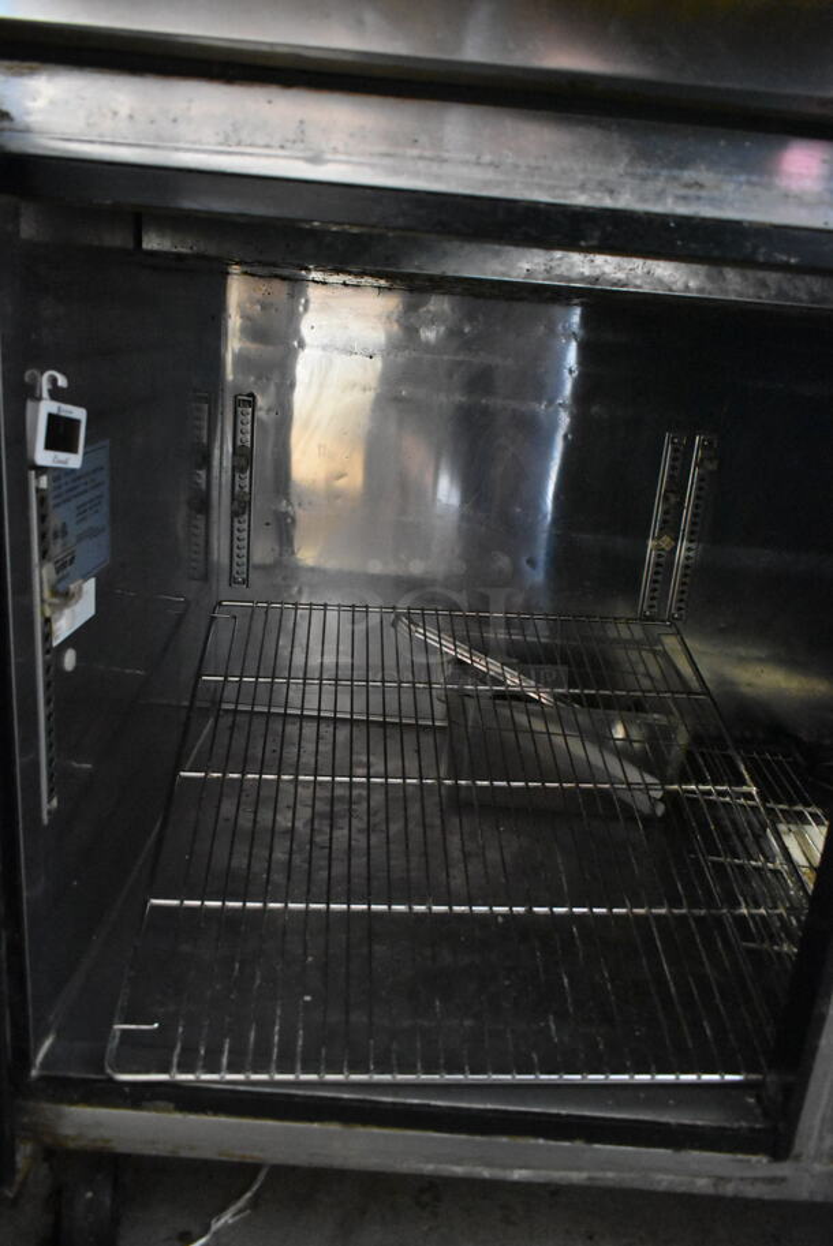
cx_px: 416
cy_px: 623
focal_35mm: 27
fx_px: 936
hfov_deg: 48.0
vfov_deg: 67.3
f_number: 3.5
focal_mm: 18
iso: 8000
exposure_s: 1/30
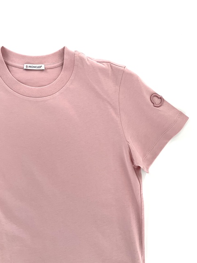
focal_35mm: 29
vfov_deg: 61.7
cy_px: 132
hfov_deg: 48.2
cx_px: 98
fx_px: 220
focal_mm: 3
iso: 16
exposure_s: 1/155
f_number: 1.8
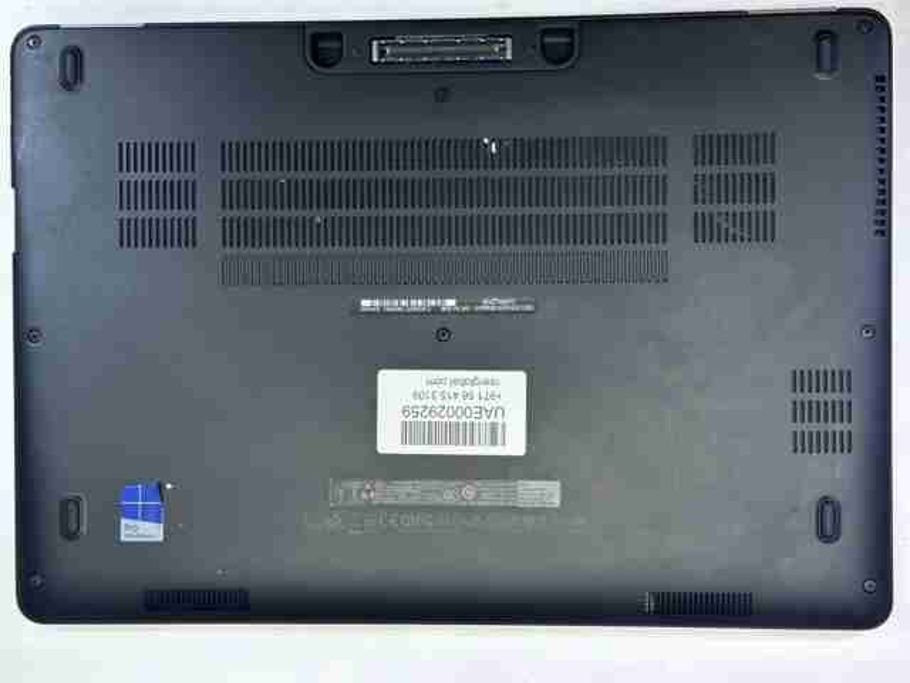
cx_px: 455
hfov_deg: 39.7
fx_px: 1262
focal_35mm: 48
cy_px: 342
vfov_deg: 30.3
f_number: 1.78
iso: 80
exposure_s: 1/50
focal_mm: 6.86
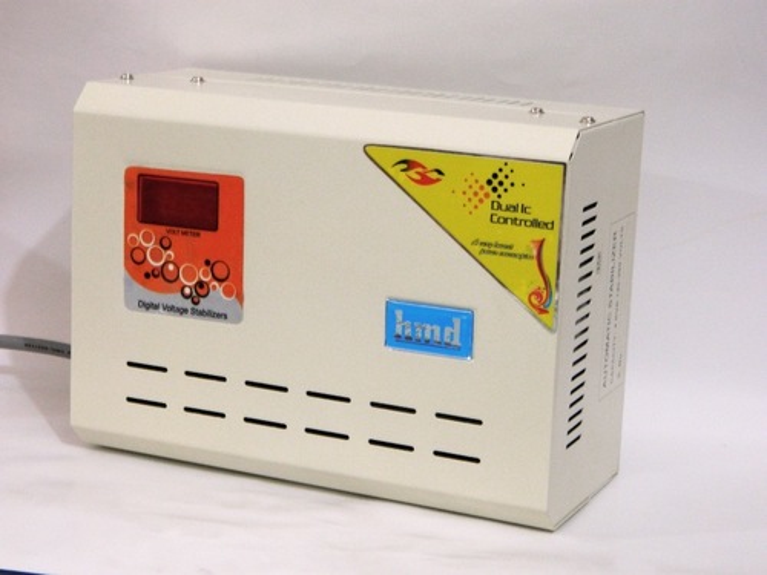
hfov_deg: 23.3
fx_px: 1861
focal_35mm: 84
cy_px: 288
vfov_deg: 17.6
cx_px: 384
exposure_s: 1/8
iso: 560
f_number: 4.2
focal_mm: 15.1
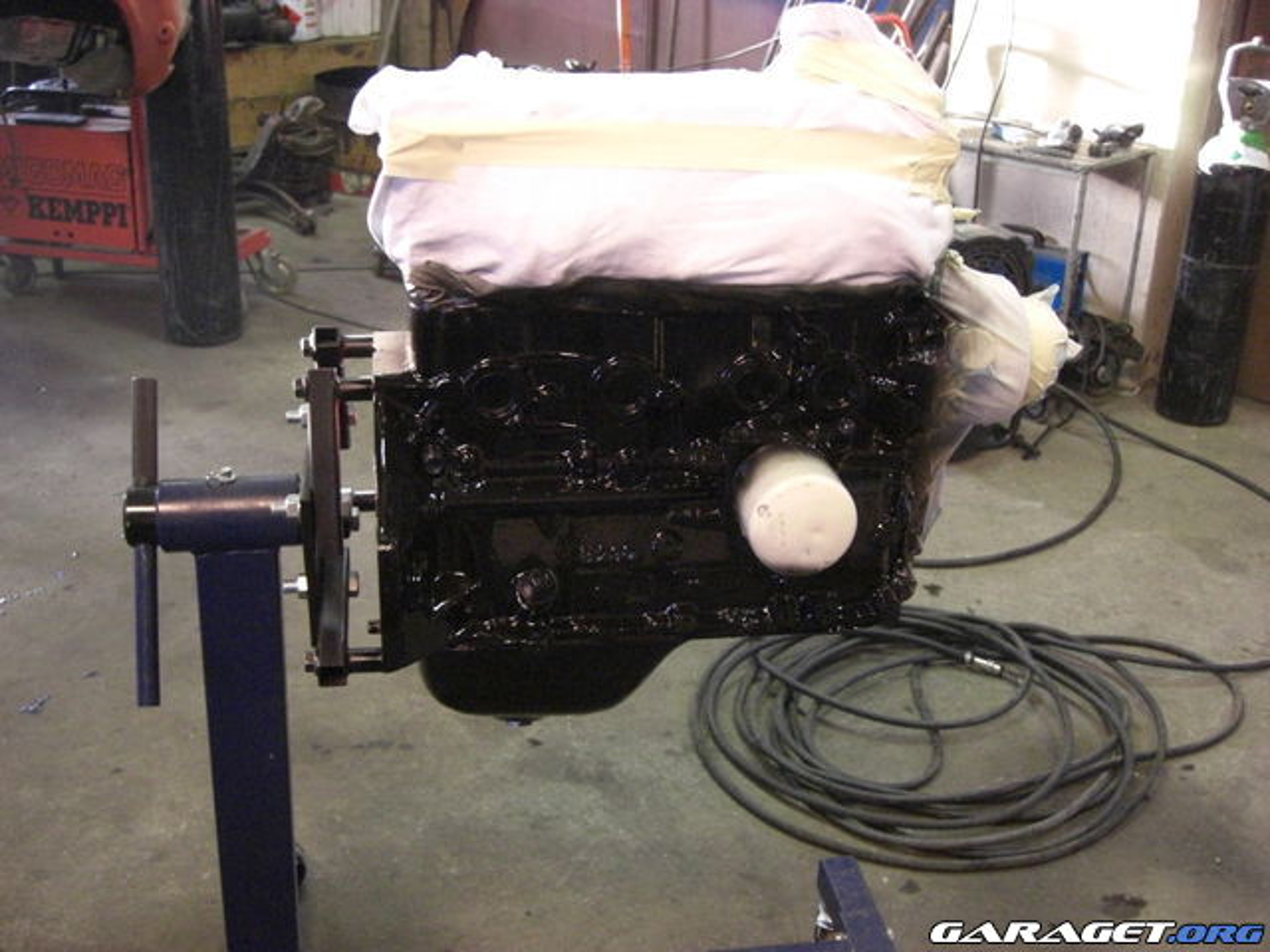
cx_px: 635
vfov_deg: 37.7
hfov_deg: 49.0
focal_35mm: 38
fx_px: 1394
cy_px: 476
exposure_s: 1/40
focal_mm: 7.9
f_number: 2.8
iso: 800
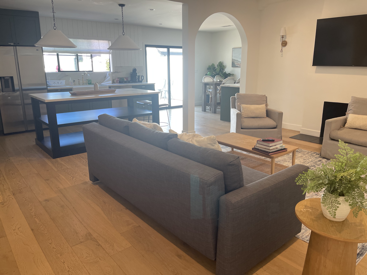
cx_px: 184
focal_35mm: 25
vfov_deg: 54.9
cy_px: 138
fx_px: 265
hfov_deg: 69.4
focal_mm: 5.1
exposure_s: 1/120
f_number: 1.6
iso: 125
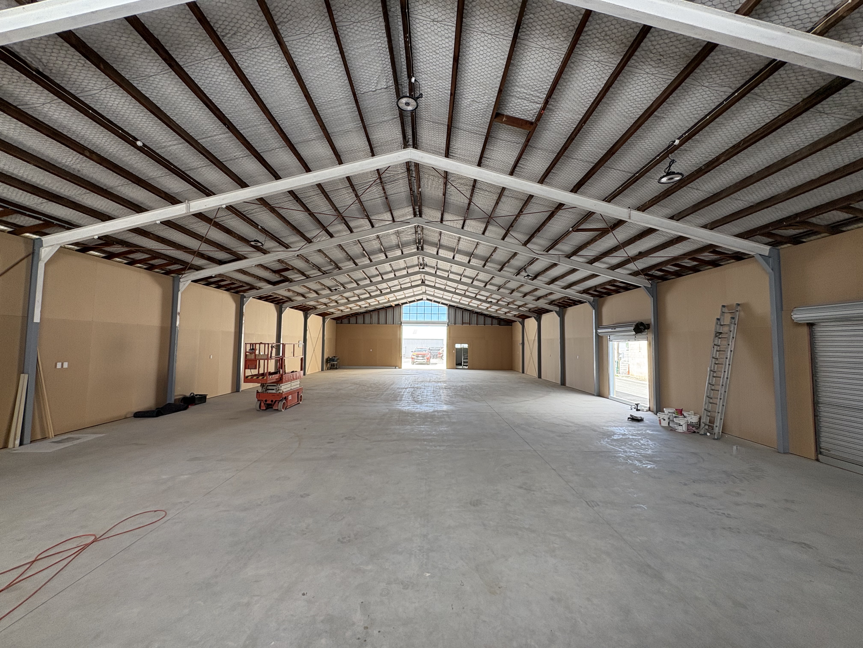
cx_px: 432
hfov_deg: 102.1
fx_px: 349
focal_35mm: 14
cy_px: 324
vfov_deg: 85.7
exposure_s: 1/136
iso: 64
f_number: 2.2
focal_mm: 2.22
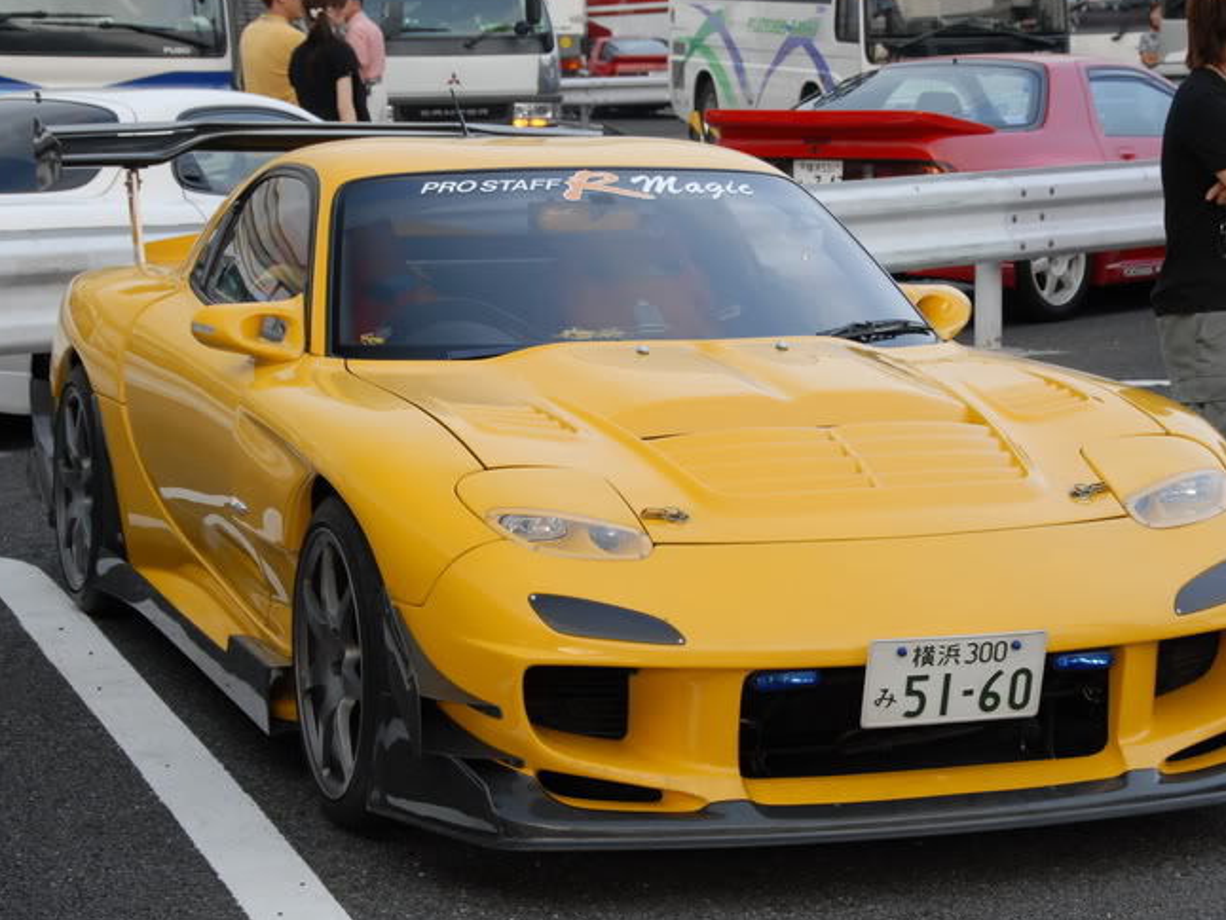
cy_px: 481
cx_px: 710
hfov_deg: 21.1
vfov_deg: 15.9
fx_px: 3295
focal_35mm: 93
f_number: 9
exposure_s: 1/45
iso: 400
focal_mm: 52
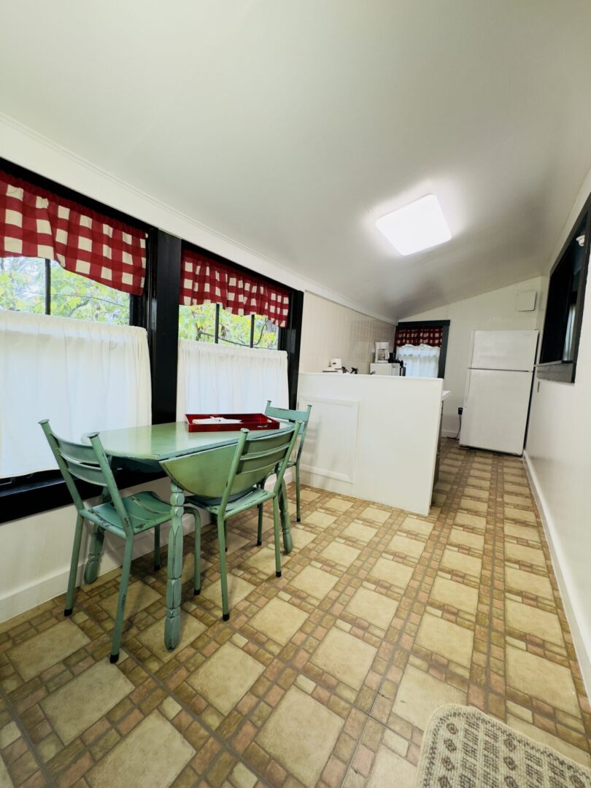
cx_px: 296
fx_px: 319
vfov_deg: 102.1
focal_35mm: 14
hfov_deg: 85.7
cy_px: 394
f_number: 2.2
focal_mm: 2.22
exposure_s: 1/120
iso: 125
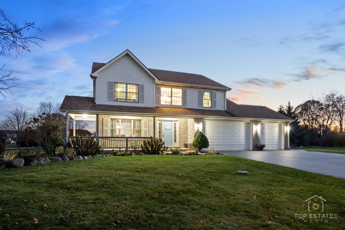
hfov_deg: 81.2
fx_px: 201
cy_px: 115
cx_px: 172
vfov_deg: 59.5
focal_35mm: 21
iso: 400
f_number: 5.6
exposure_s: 5
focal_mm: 21
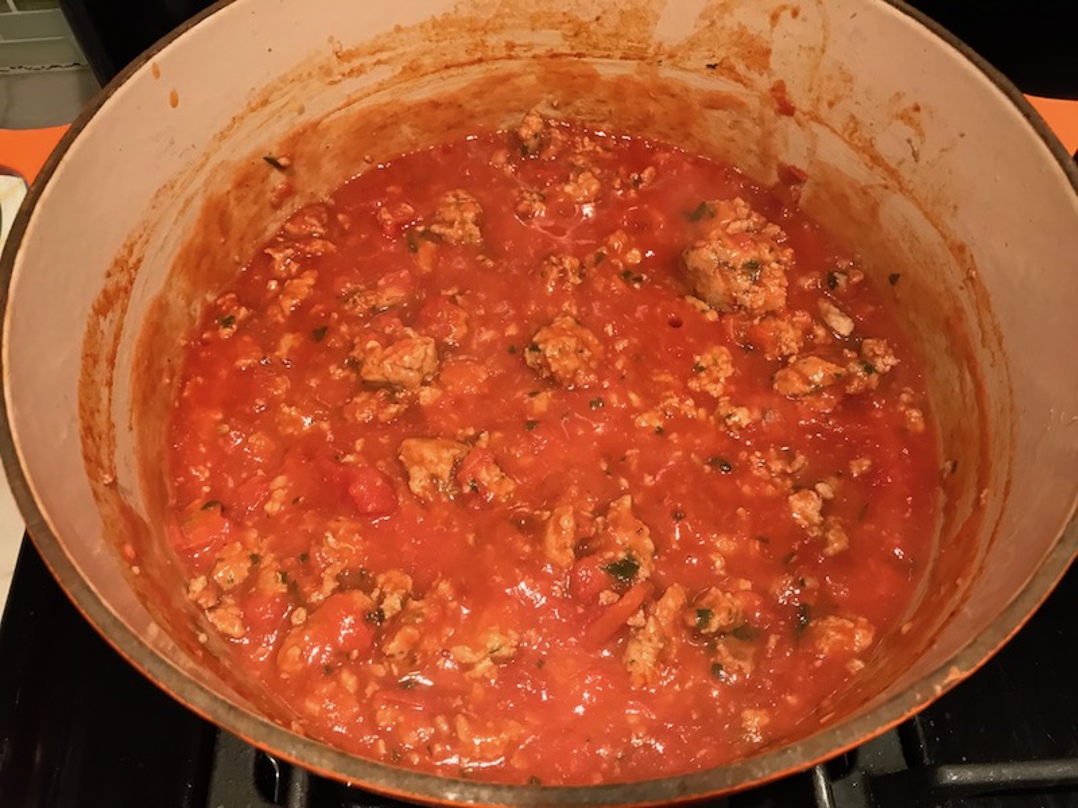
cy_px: 404
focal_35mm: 28
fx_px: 872
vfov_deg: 49.7
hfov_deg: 63.4
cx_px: 539
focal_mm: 3.99
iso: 40
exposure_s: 1/15
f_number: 1.8
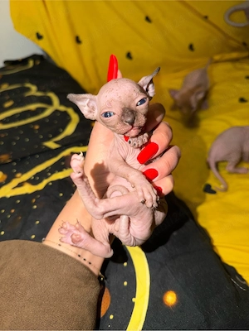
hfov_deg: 56.8
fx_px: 230
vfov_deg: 71.6
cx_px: 124
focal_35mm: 24
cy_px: 166
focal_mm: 6.76
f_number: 1.78
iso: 50
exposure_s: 1/10
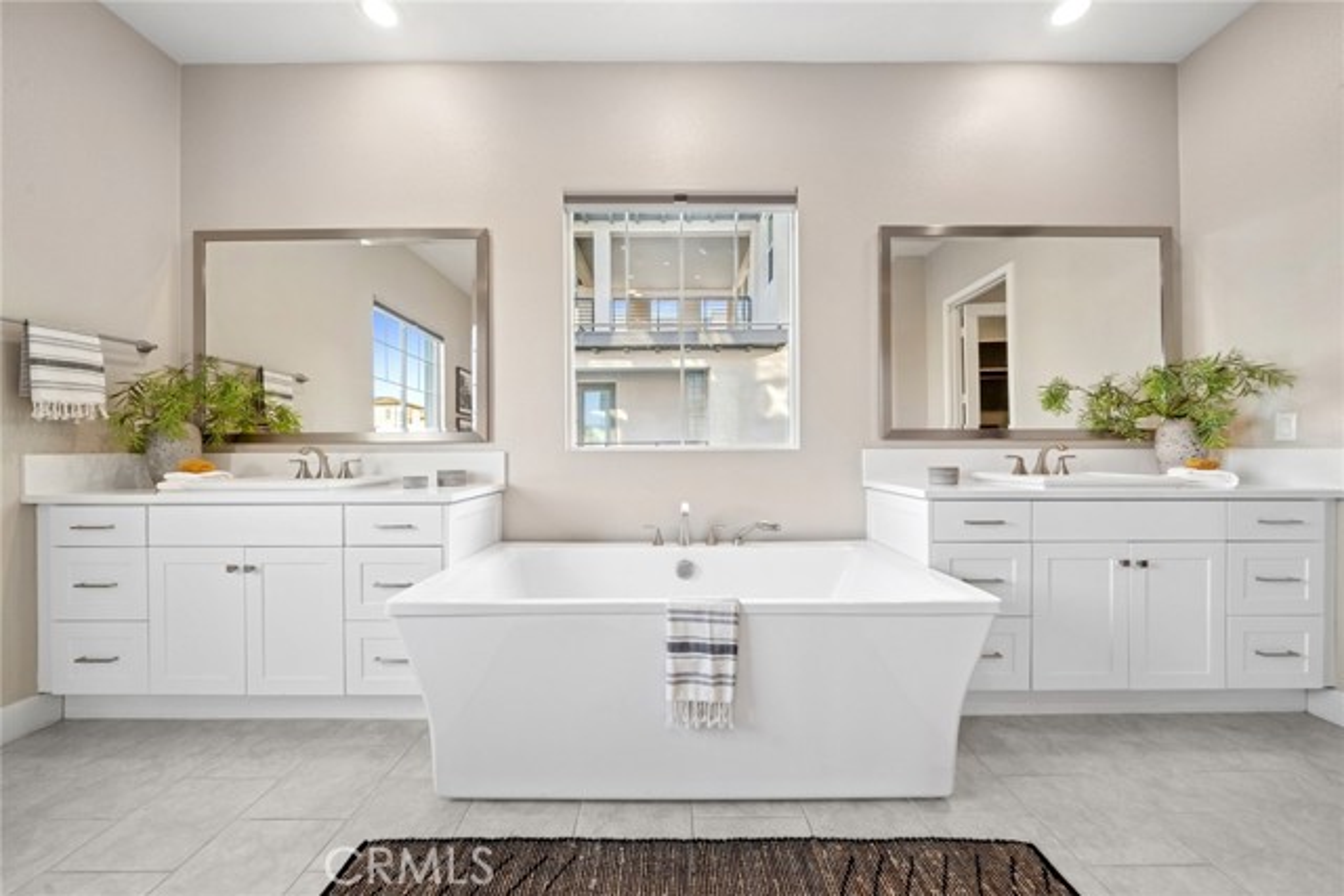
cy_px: 448
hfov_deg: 112.6
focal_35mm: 12
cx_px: 672
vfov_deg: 90.0
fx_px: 448
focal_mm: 12
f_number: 8
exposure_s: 1/8
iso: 400
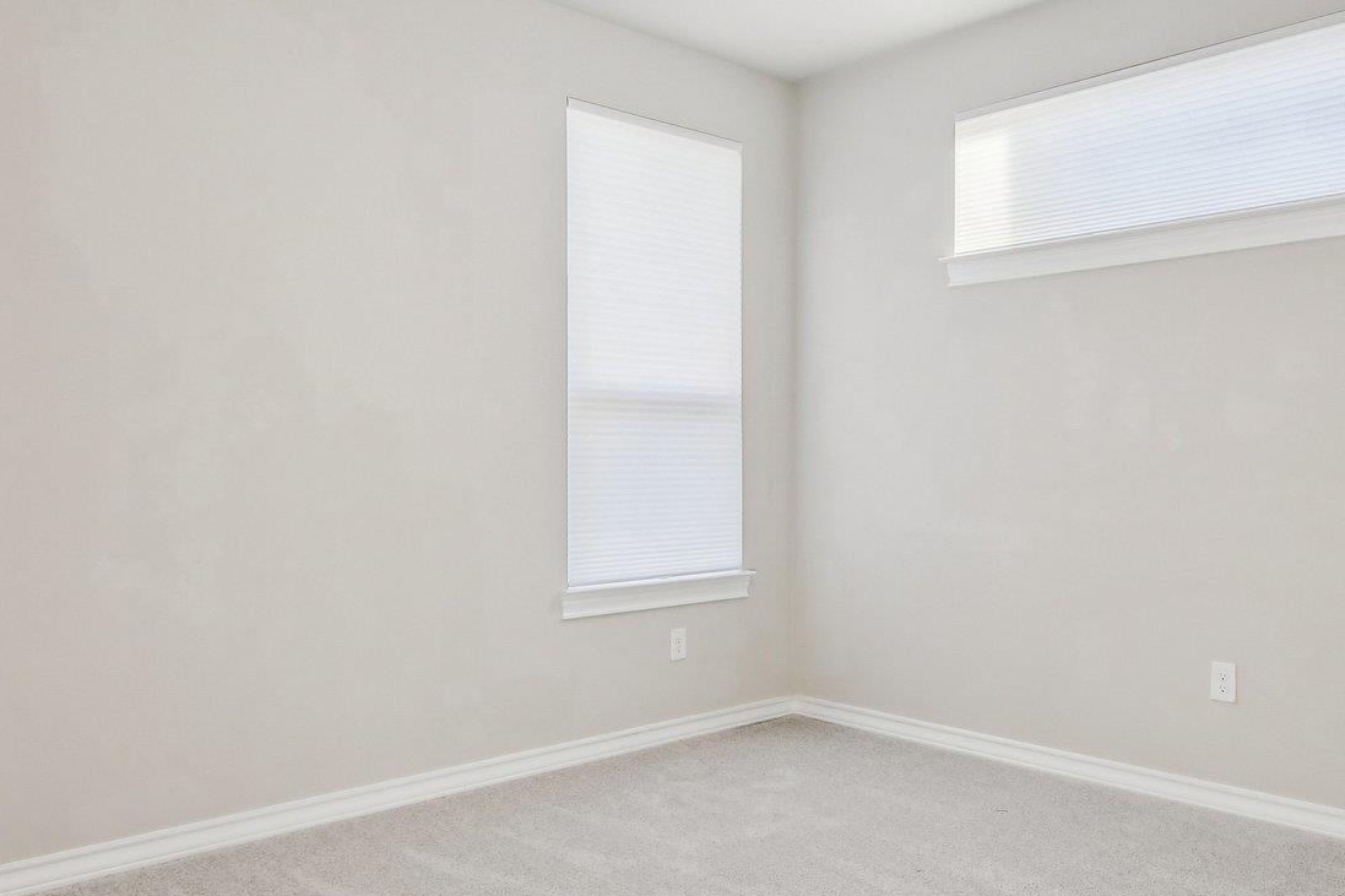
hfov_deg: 65.2
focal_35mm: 28
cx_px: 756
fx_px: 1046
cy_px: 405
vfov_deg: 46.3
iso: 400
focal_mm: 10
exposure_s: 1/60
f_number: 8
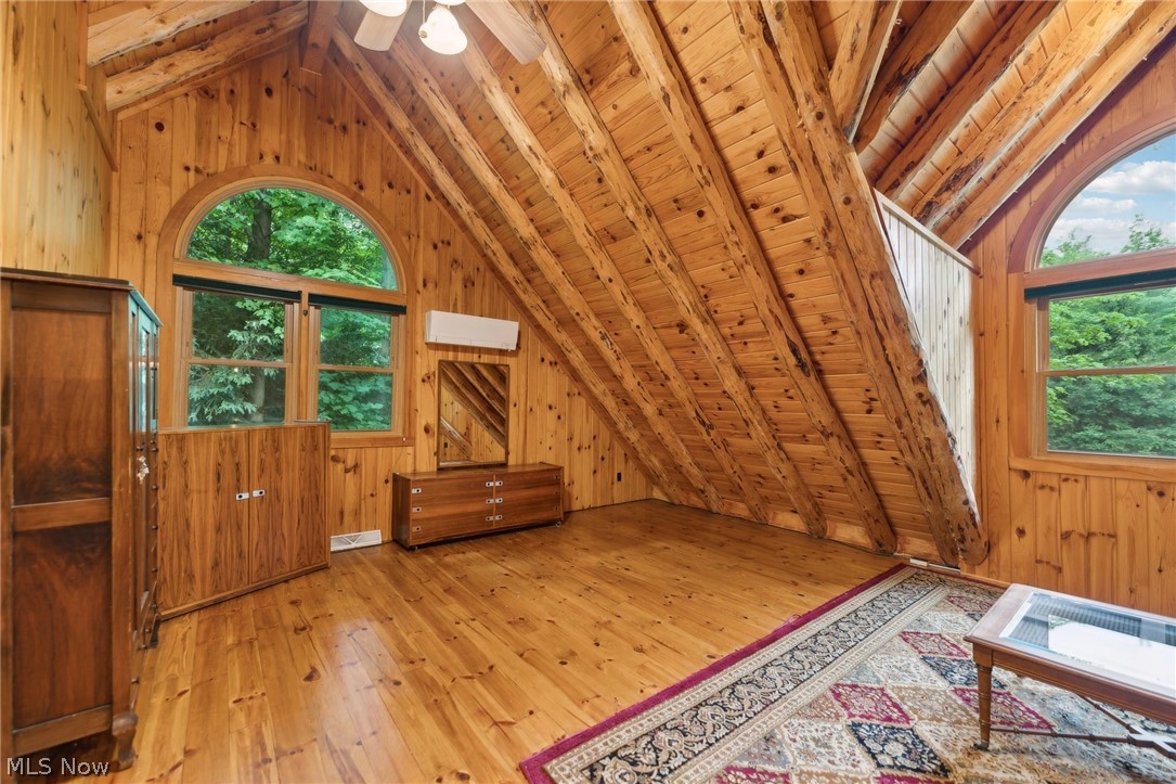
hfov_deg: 104.3
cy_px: 392
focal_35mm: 14
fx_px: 457
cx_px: 588
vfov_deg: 81.2
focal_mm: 14
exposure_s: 1/25
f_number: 2.8
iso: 640
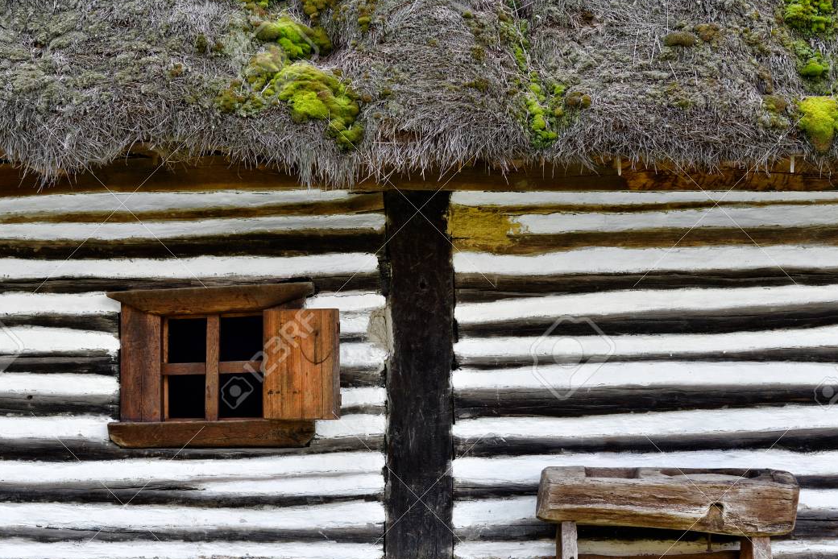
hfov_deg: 27.0
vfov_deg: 18.2
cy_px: 325
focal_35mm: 75
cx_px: 418
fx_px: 1746
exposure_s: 1/250
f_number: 4
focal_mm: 60
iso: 100
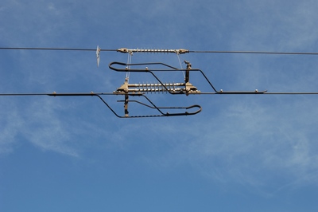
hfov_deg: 42.4
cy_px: 106
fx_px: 410
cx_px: 159
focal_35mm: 46
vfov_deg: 28.9
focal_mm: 31
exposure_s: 1/320
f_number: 4.5
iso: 100
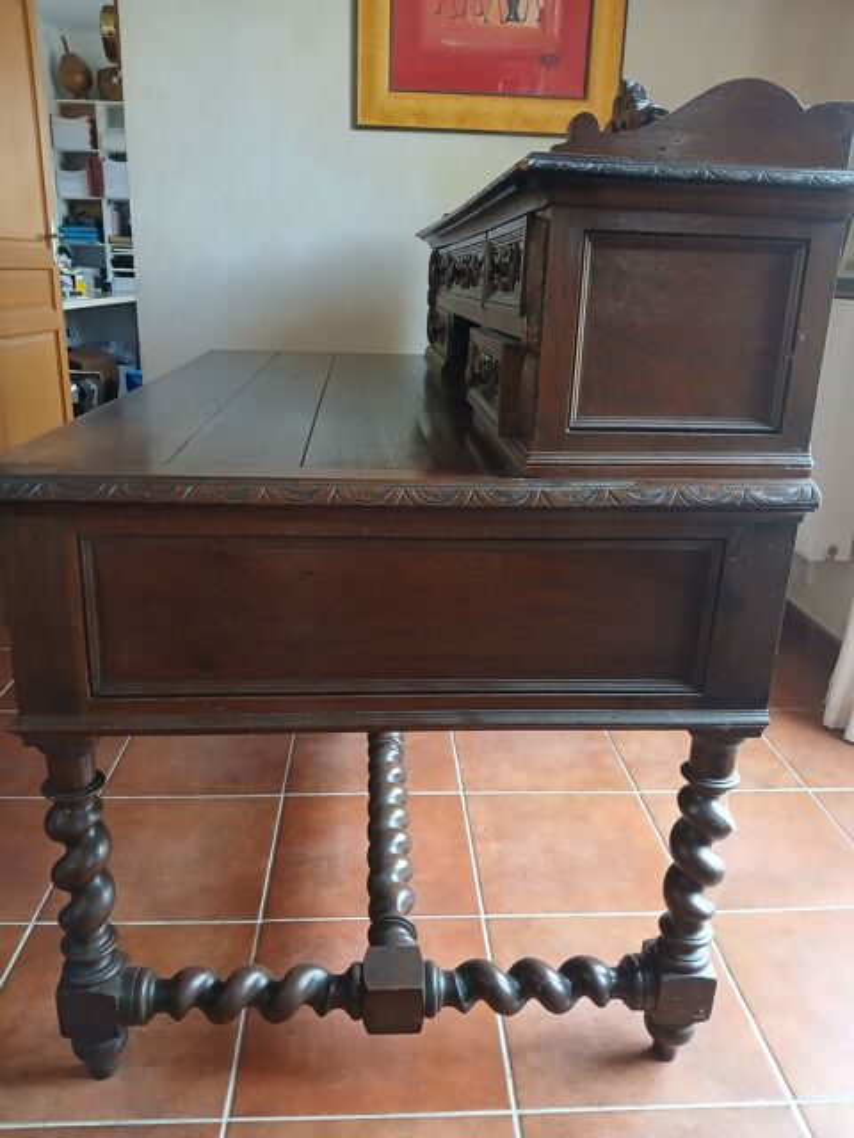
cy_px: 569
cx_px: 427
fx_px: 855
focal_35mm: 26
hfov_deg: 53.1
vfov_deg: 67.3
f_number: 1.8
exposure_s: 1/50
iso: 250
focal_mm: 3.98
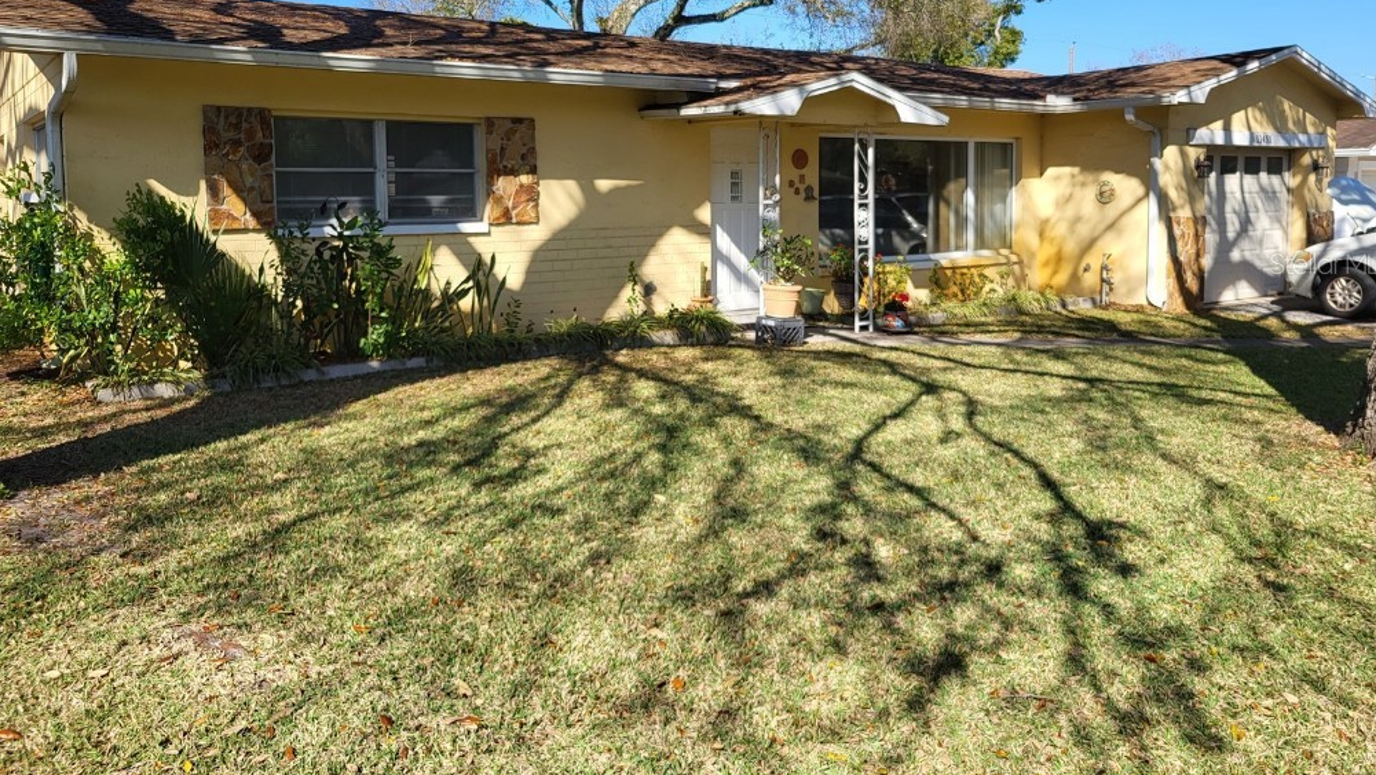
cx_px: 695
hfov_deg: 66.1
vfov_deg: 39.8
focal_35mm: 29
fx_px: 1058
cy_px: 263
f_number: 1.8
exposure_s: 1/1650
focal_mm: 5.4
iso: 40
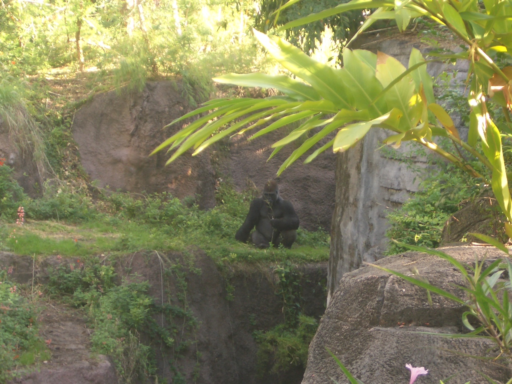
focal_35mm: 105
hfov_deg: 18.7
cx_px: 256
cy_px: 192
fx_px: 1553
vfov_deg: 14.1
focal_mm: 17.4
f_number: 4.8
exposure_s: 1/40
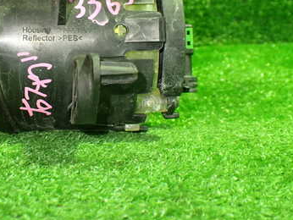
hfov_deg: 36.4
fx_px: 440
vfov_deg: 27.8
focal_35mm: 52
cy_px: 61
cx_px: 95
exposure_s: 1/60
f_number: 2.3
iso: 800
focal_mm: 5.4
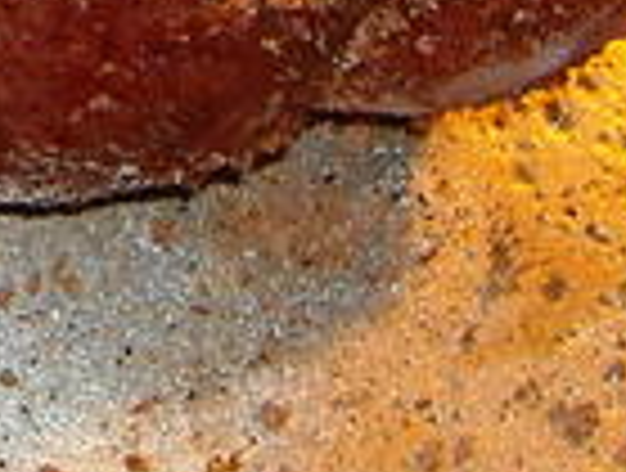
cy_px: -744
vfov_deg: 6.2
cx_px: -739
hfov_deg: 8.2
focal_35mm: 226
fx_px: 4098
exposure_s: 1/60
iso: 200
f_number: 2.8
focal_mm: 5.7
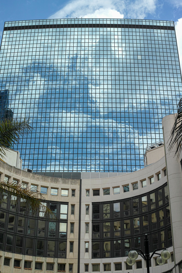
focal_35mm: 45
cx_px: 91
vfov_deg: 43.6
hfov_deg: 29.9
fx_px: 341
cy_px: 136
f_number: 5.6
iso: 200
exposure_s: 1/1000
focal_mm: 30
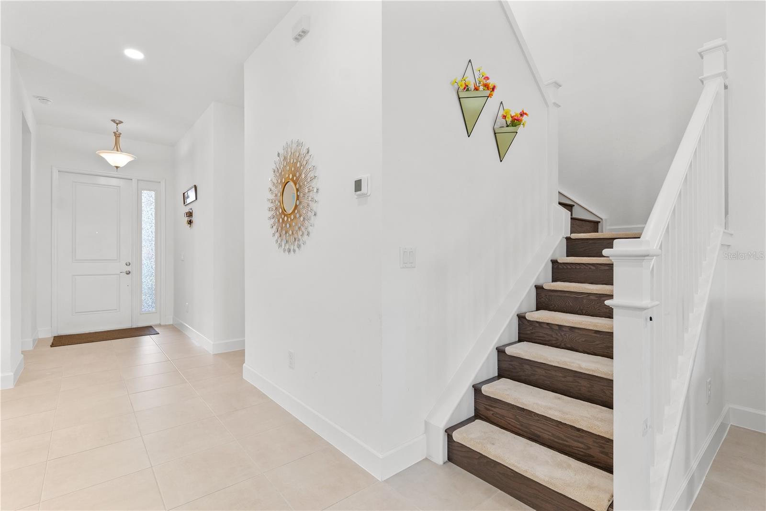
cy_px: 256
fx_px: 340
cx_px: 383
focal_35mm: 16
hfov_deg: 96.7
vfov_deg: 73.7
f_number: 8
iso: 400
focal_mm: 16
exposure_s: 1/13
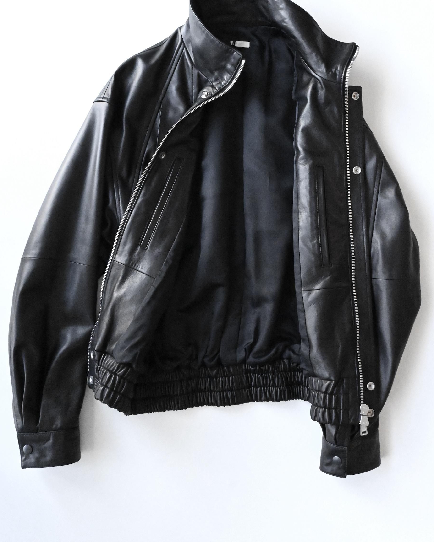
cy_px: 226
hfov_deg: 38.3
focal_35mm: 39
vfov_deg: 46.8
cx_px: 212
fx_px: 624
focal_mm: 22.5
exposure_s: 1/400
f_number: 10
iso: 12800
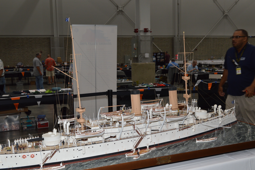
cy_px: 95
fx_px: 290
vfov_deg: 32.5
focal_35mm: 41
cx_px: 113
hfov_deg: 47.4
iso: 360
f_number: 8
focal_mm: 24
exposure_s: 1/60
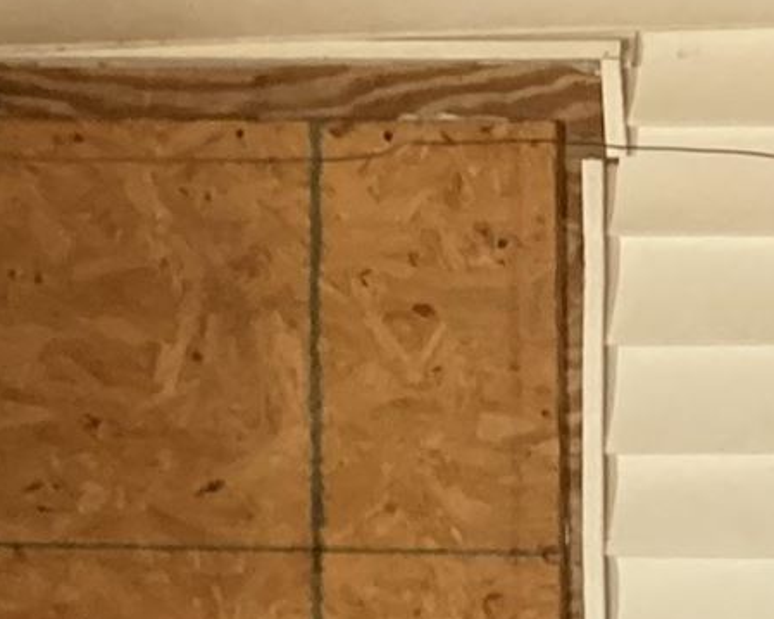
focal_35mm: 187
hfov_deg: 8.6
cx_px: 2338
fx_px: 4283
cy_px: 1083
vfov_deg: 8.0
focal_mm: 3.99
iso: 80
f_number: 1.8
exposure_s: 1/61
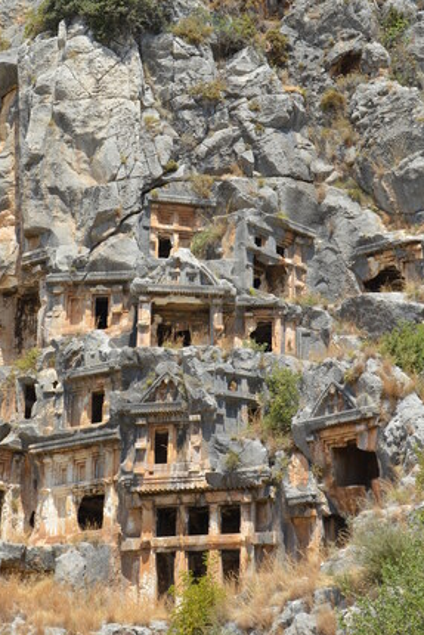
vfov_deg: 24.7
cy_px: 242
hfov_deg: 16.6
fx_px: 1447
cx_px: 152
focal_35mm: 82
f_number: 8
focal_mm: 34
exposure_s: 1/250
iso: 100
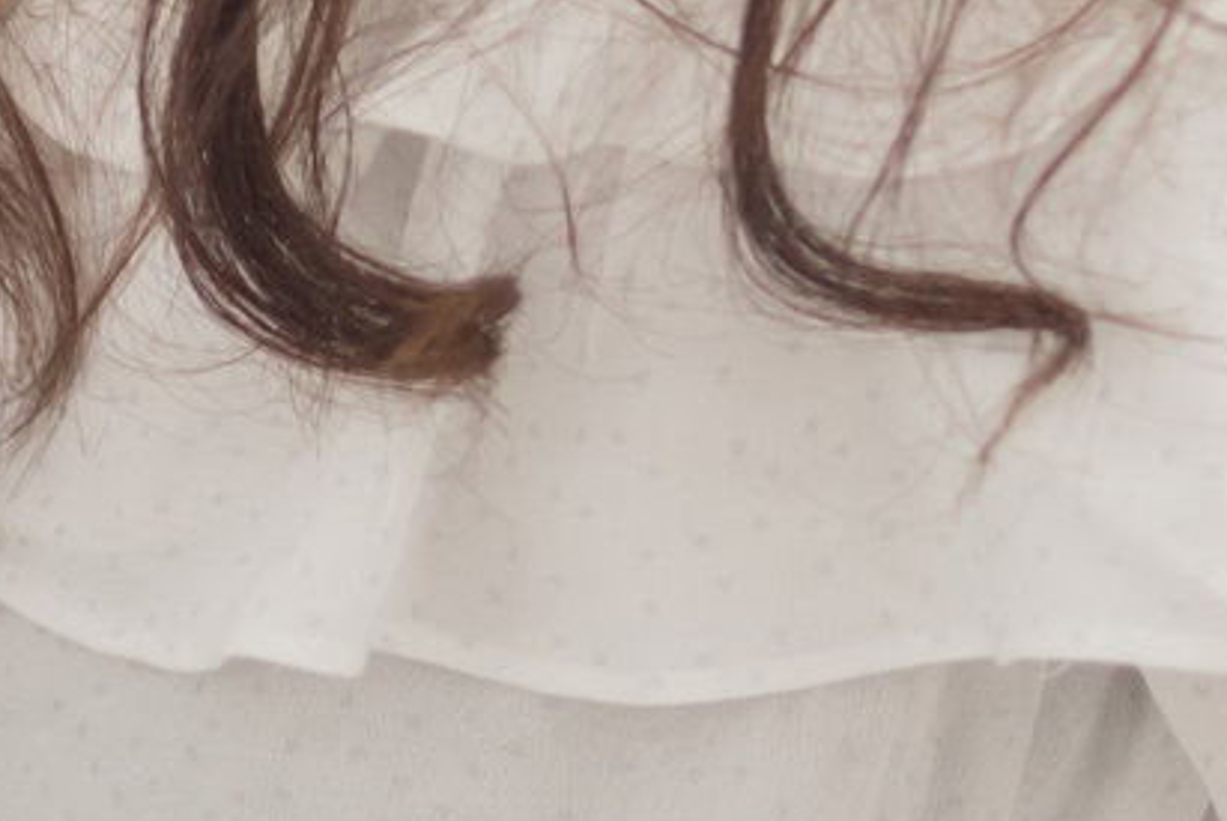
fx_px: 17674
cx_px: 2841
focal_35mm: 518
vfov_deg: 2.7
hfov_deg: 3.9
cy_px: -324
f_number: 2
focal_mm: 85
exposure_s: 1/320
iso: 640
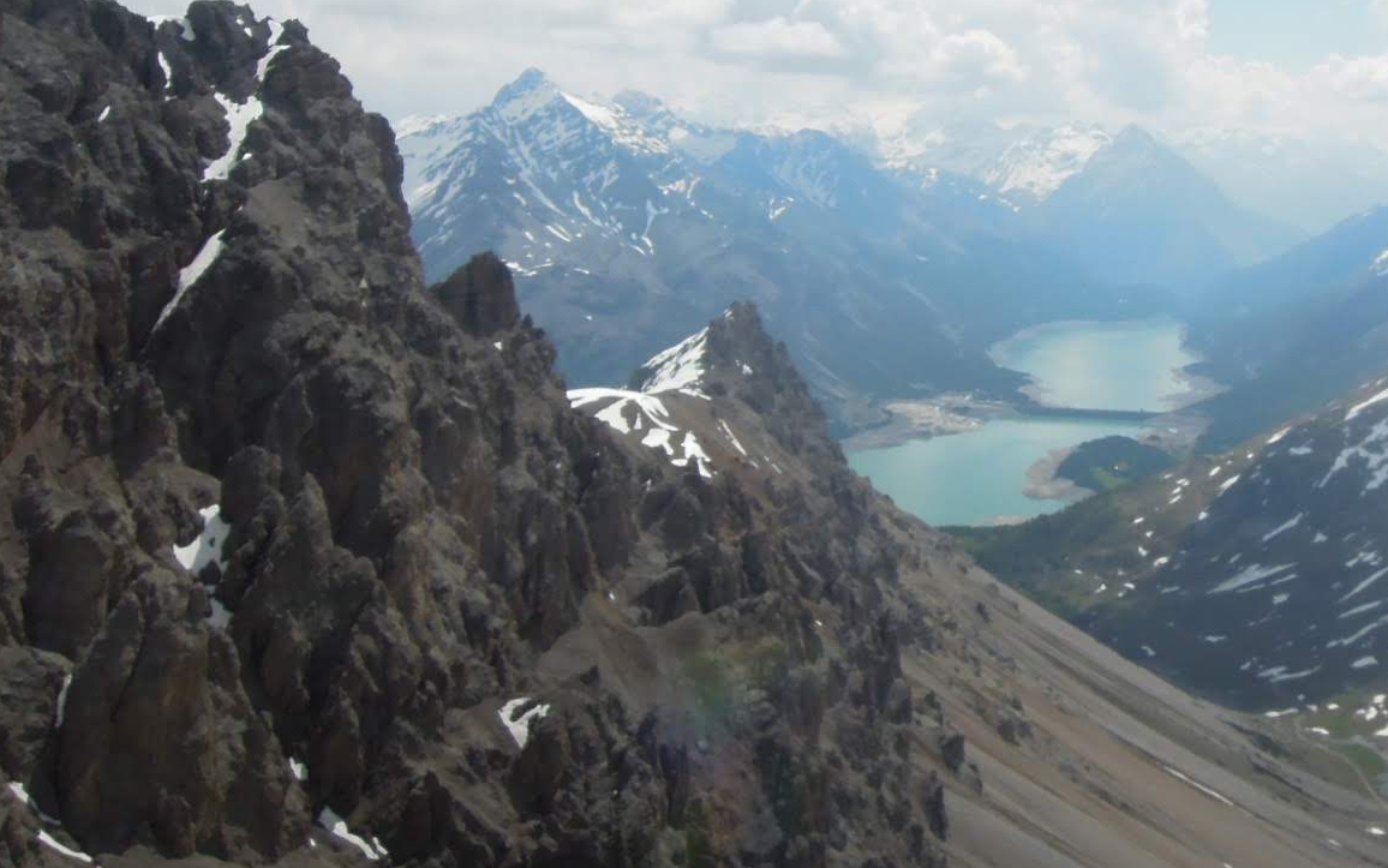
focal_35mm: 44
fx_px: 1665
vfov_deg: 28.9
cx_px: 1012
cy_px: 243
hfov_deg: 44.0
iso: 160
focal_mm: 4.3
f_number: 4.5
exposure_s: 1/2000
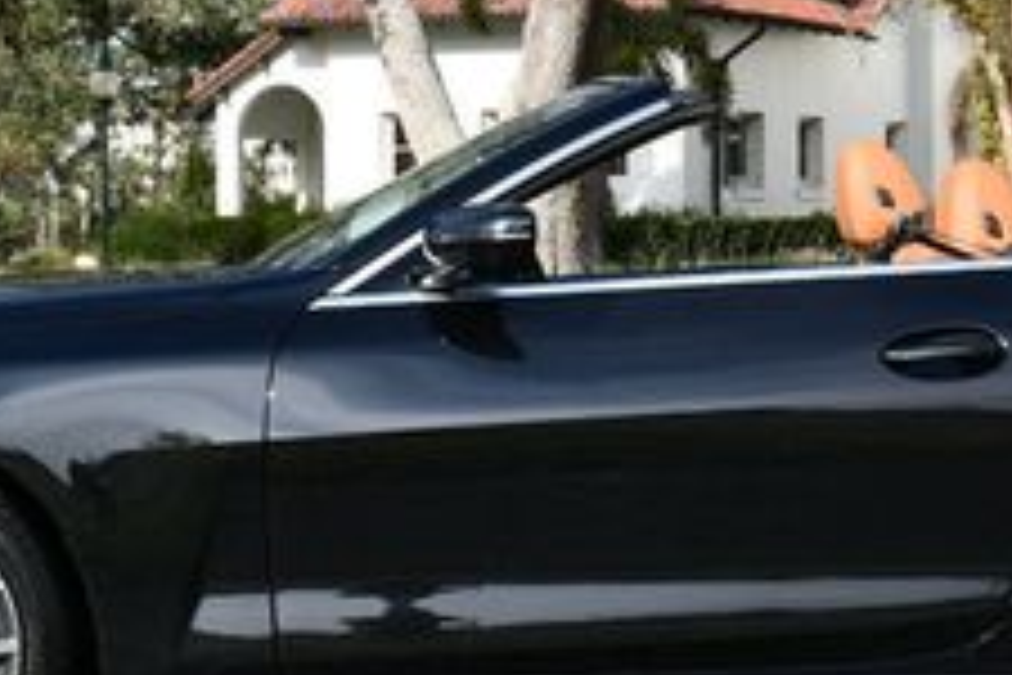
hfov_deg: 17.9
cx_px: 693
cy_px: 58
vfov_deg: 11.9
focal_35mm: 114
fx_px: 3204
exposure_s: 1/200
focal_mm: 20
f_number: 7.1
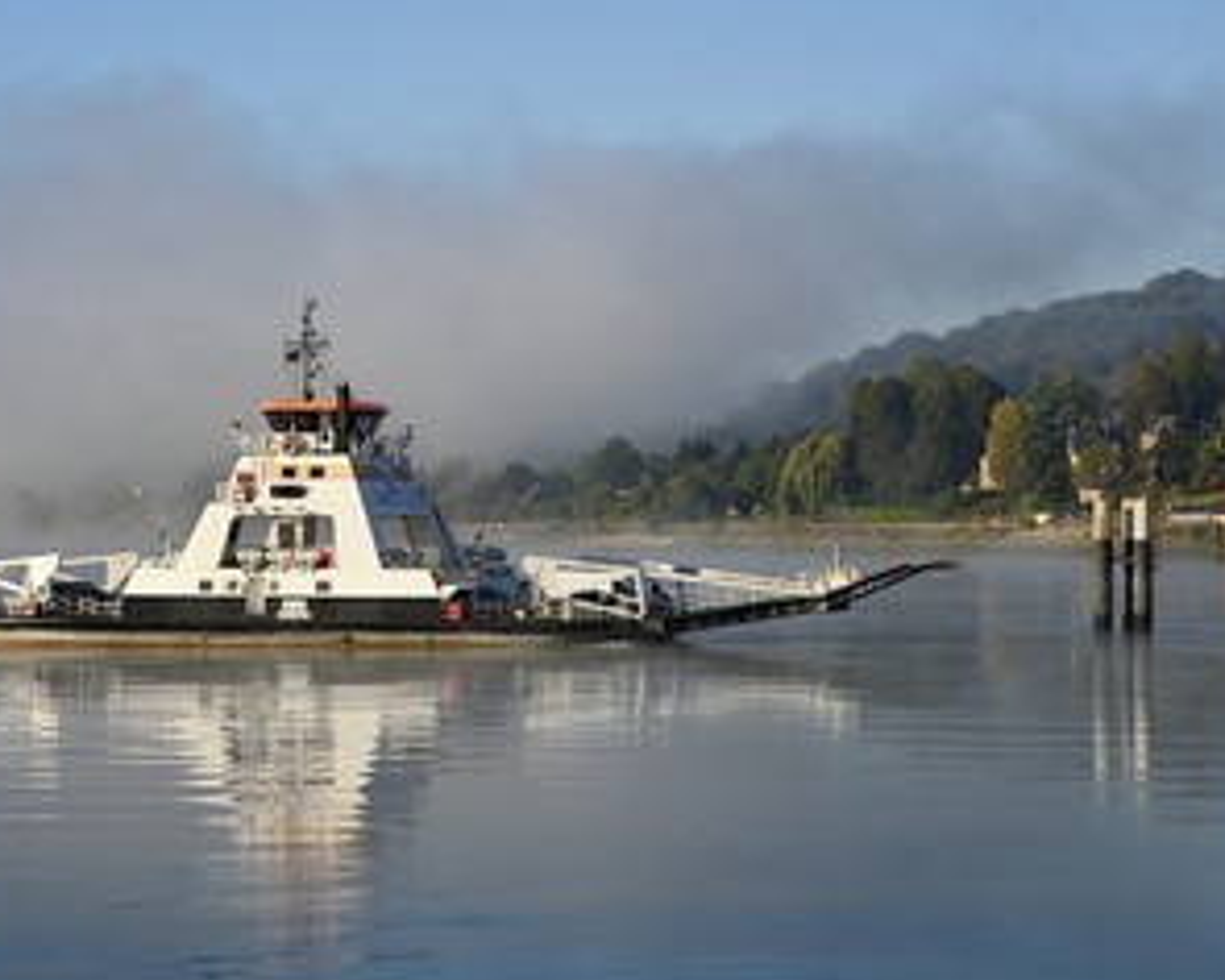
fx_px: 5330
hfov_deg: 13.1
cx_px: 548
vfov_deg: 10.5
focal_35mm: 147
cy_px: 532
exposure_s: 1/400
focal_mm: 110
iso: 200
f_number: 11
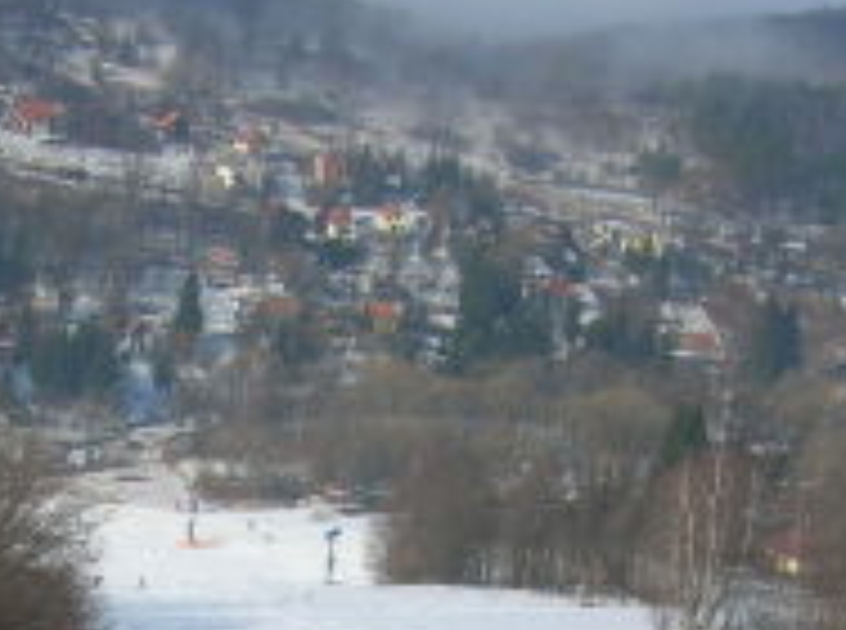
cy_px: 637
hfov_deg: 22.4
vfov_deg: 16.5
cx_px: 248
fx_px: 2121
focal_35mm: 87
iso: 50
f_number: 4.9
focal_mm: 5.7
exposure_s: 1/540
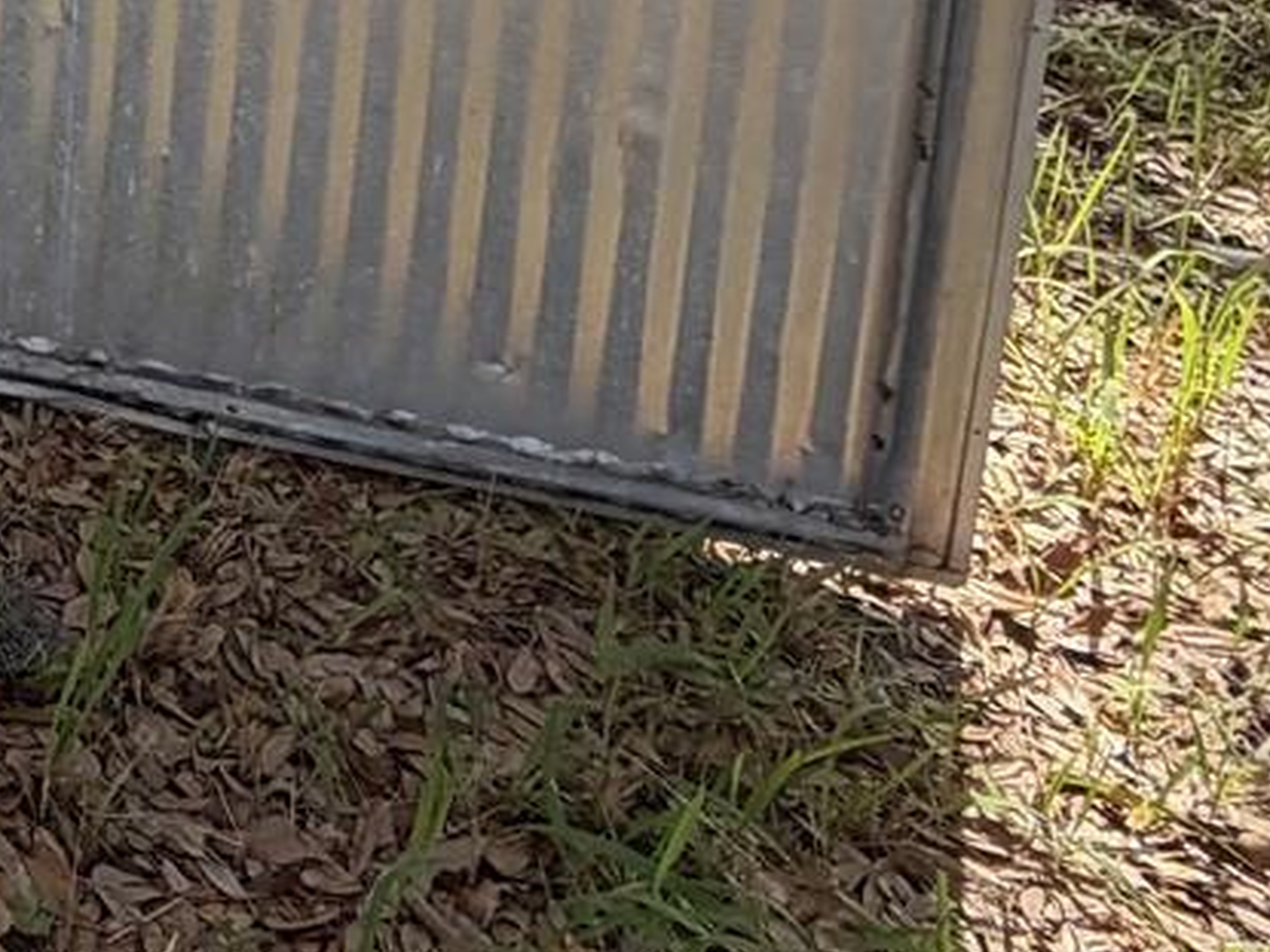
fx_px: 1981
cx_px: -484
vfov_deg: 22.7
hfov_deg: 27.8
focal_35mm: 54
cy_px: -422
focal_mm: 2.22
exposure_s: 1/502
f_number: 2.2
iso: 50
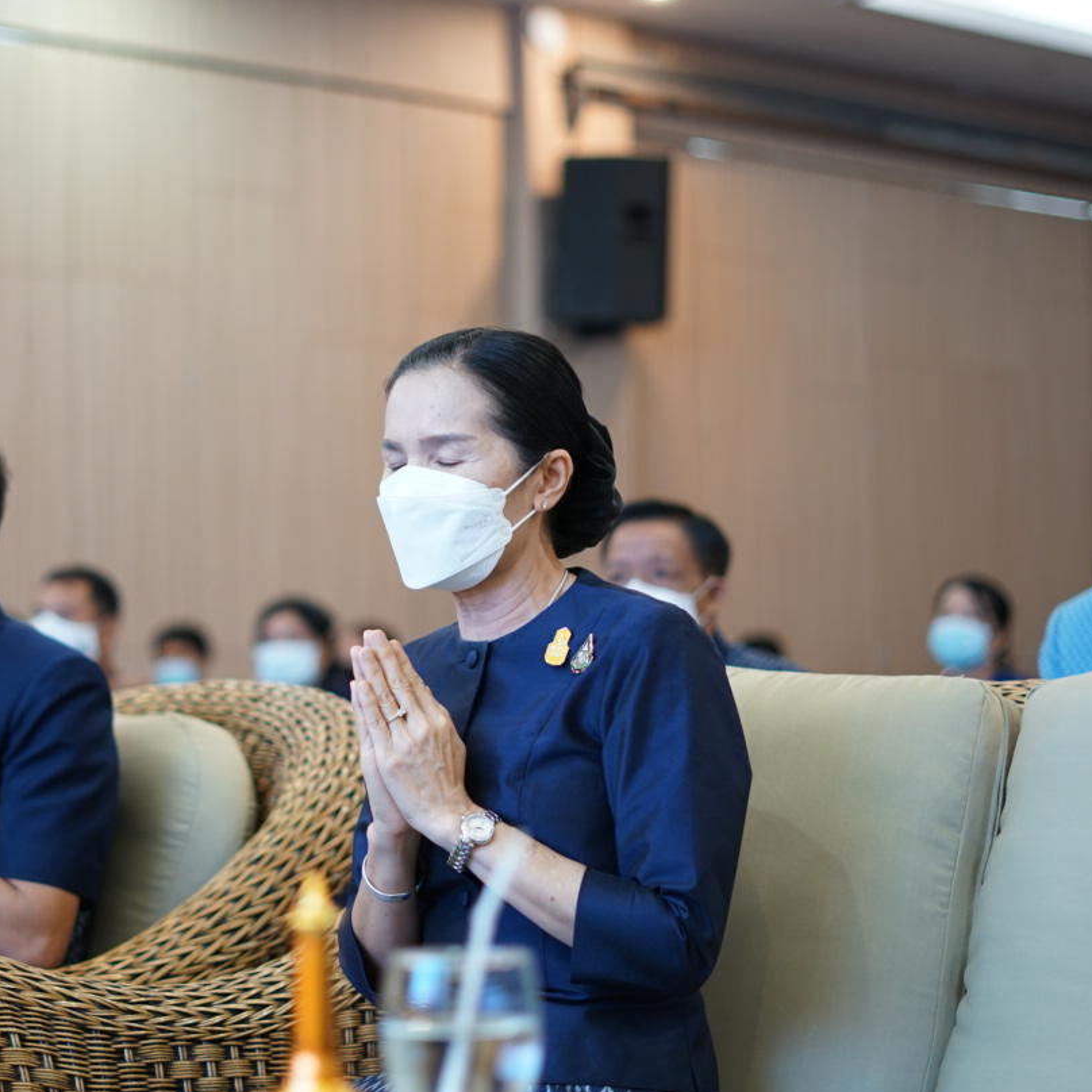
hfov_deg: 20.3
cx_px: 332
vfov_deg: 20.4
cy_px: 511
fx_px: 3034
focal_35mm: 85
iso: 400
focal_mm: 50
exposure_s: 1/40
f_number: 1.8
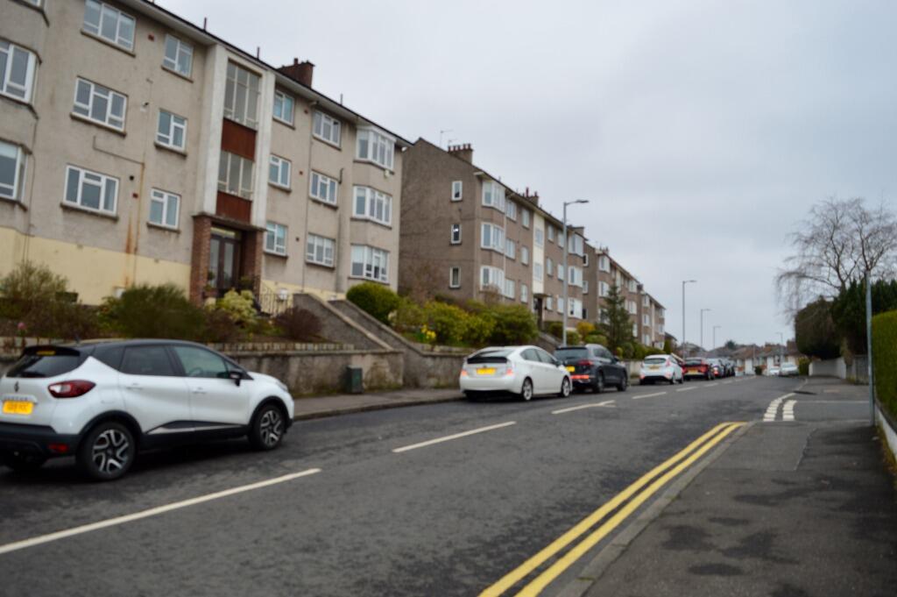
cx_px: 448
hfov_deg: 67.4
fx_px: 672
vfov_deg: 47.9
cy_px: 298
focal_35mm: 27
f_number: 4.5
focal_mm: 18
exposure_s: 1/200
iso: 100
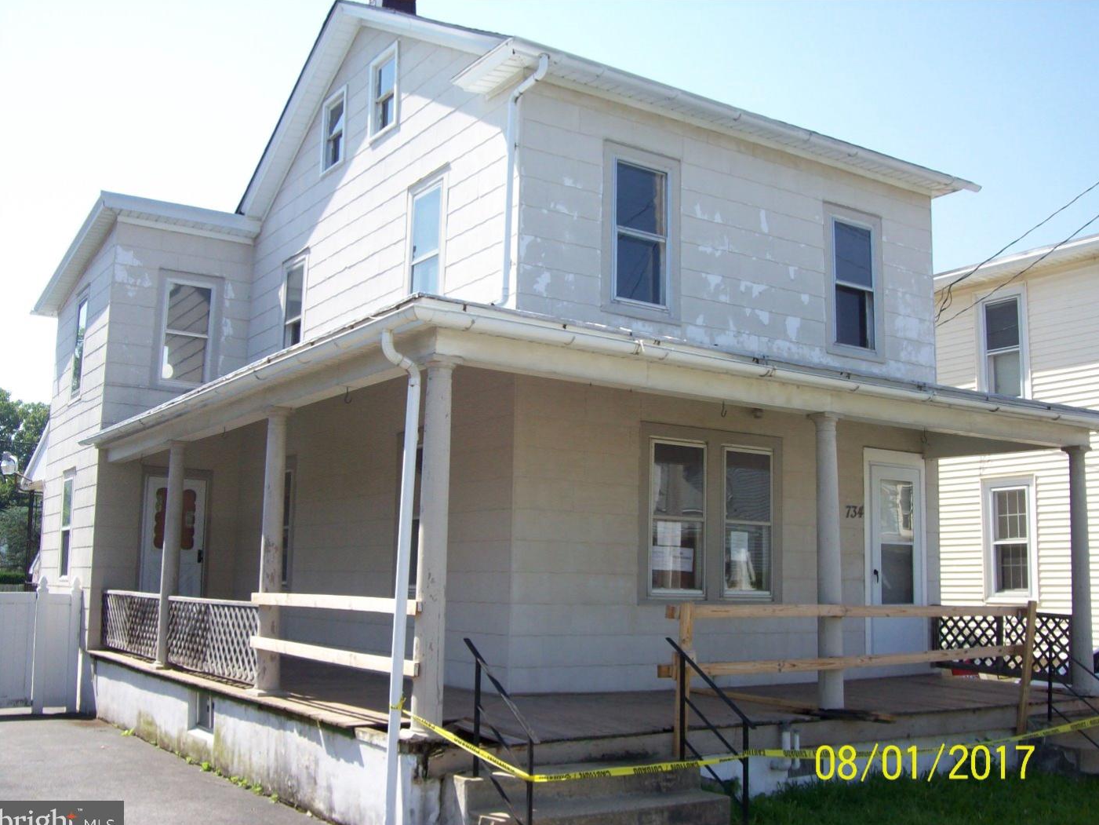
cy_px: 422
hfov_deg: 50.1
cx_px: 551
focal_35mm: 37
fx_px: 1175
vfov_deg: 38.7
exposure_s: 1/277
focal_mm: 6
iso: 80
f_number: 4.8
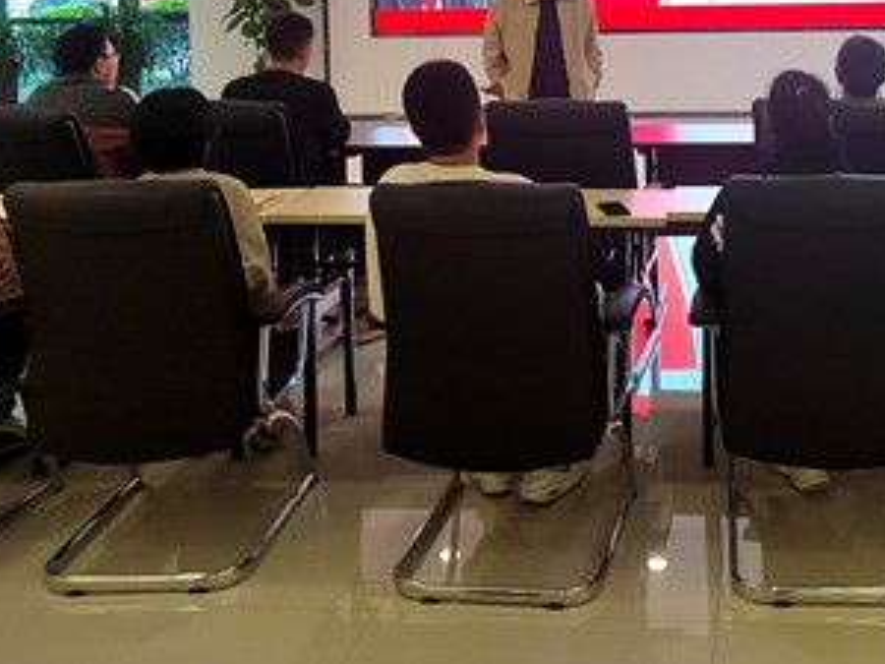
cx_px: 649
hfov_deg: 40.2
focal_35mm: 46
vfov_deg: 29.5
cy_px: 3
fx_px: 1176
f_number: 1.9
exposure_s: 1/100
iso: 909
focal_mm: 5.52
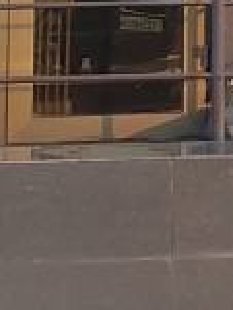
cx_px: 286
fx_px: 1826
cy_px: -327
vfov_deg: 9.1
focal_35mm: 204
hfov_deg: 7.2
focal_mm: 5.06
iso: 32
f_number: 1.8
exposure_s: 1/100
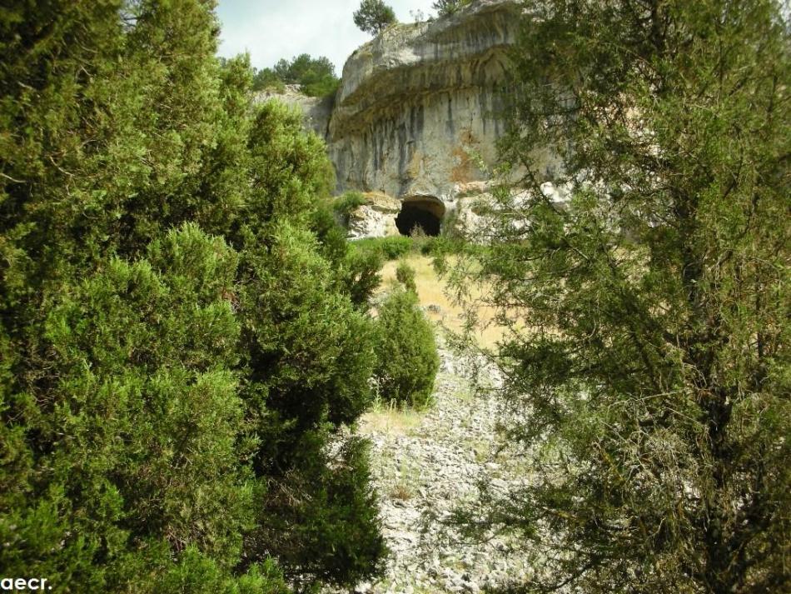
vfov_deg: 40.7
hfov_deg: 52.6
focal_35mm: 35
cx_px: 396
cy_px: 297
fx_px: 800
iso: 50
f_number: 3
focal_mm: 5.8
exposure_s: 1/260
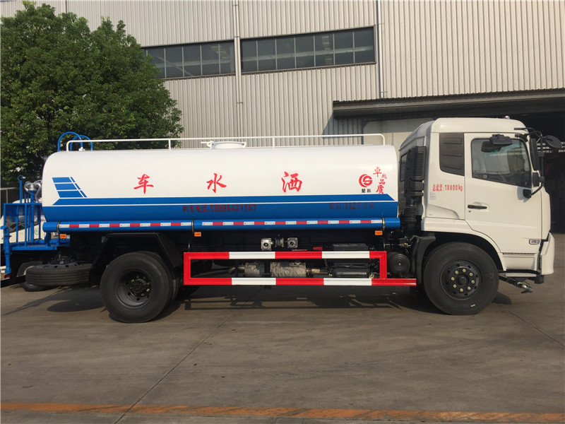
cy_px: 212
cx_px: 282
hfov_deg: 61.7
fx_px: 473
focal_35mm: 29
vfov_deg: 48.2
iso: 32
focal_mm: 4.15
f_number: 2.2
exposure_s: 1/3968
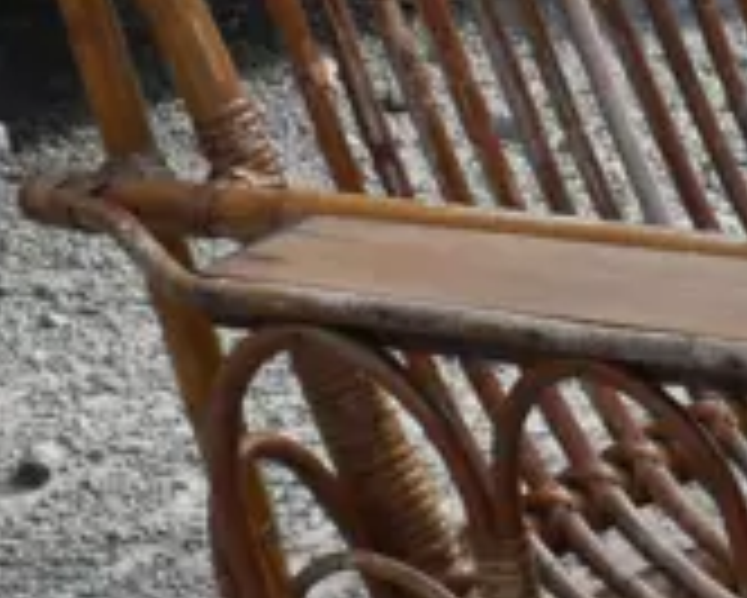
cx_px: 1940
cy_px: 497
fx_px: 5331
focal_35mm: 241
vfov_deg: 6.4
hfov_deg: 7.4
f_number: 7.1
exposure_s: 1/250
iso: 200
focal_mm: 20
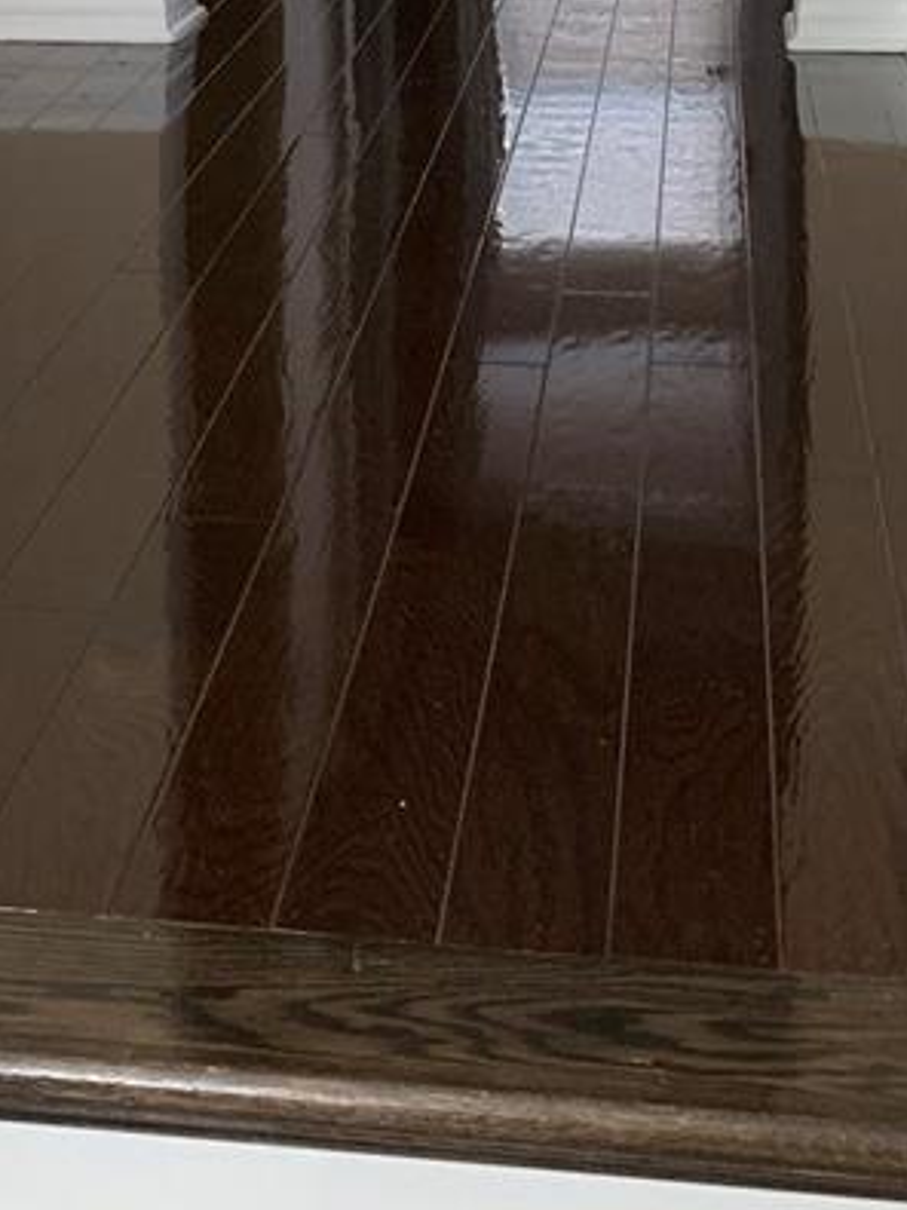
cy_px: -37
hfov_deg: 18.4
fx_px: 2761
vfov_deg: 23.5
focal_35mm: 79
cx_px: 141
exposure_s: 1/60
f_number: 1.8
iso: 250
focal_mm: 4.25
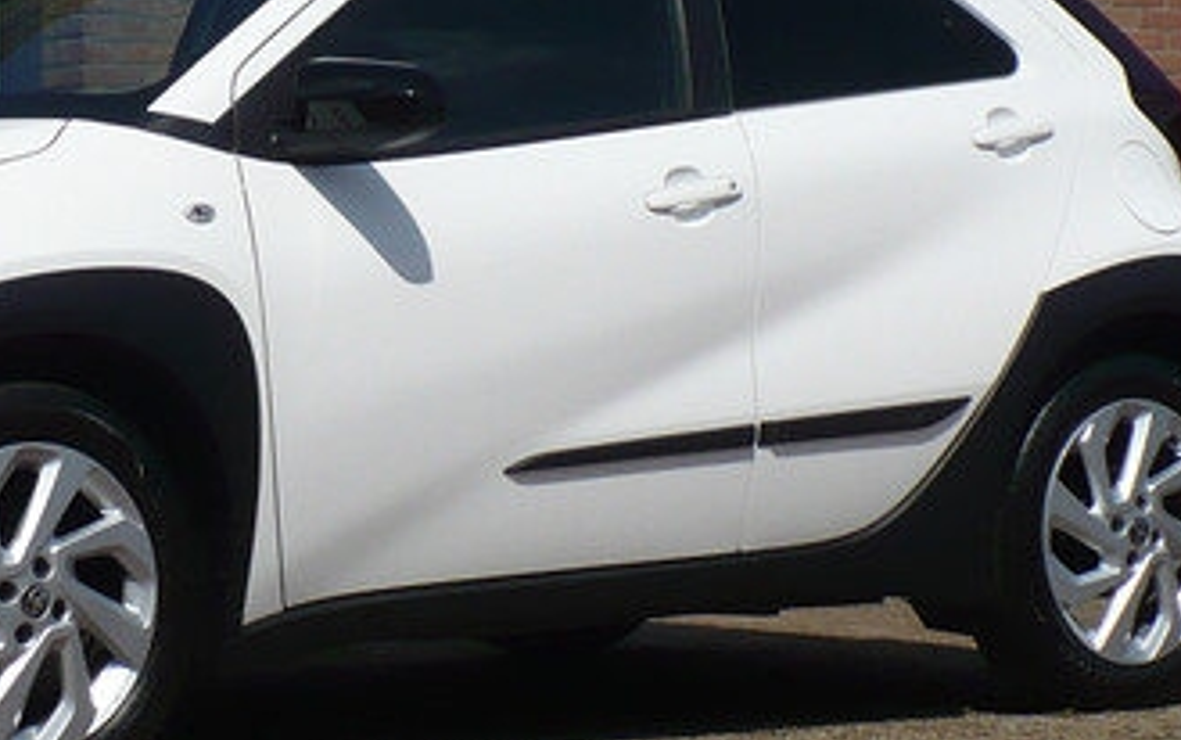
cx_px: 223
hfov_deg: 12.6
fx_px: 5313
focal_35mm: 165
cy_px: 79
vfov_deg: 7.9
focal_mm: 8.9
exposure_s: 1/400
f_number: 9
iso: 100
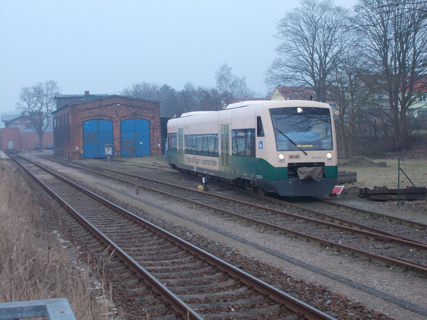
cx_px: 214
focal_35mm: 58
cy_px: 160
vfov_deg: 25.2
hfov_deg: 33.2
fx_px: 715
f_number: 4.9
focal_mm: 10.3
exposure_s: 1/30
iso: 125
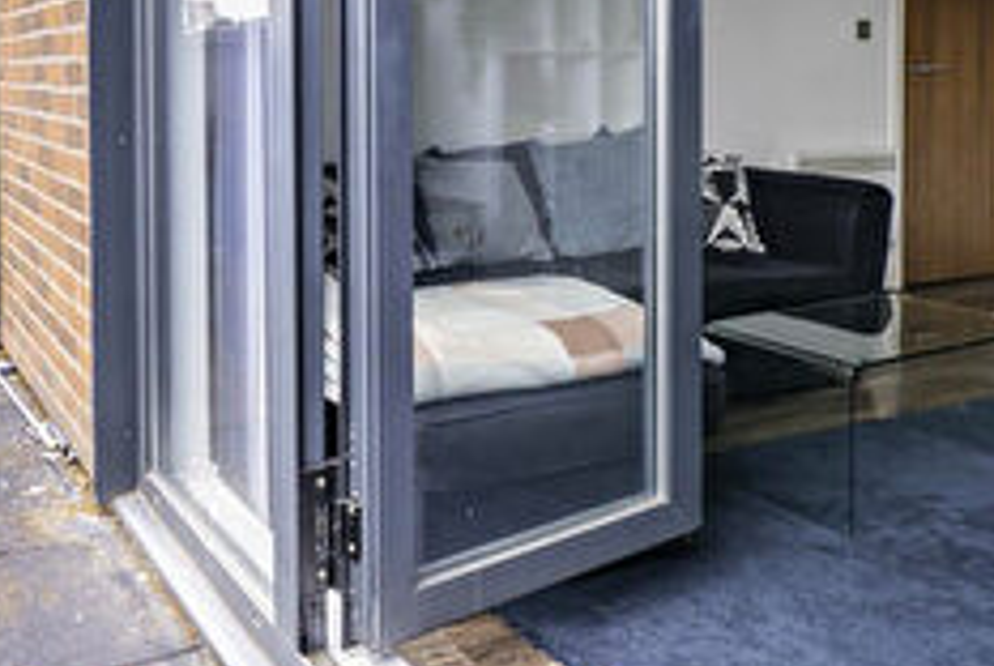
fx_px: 995
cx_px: 273
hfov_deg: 51.3
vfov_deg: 35.2
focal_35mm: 36
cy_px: 90
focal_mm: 12
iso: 80
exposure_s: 1/20
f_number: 13
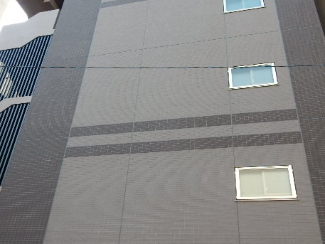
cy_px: 105
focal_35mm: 35
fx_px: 329
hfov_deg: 52.6
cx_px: 166
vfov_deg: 40.6
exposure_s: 1/100
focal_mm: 4.5
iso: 125
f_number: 3.7
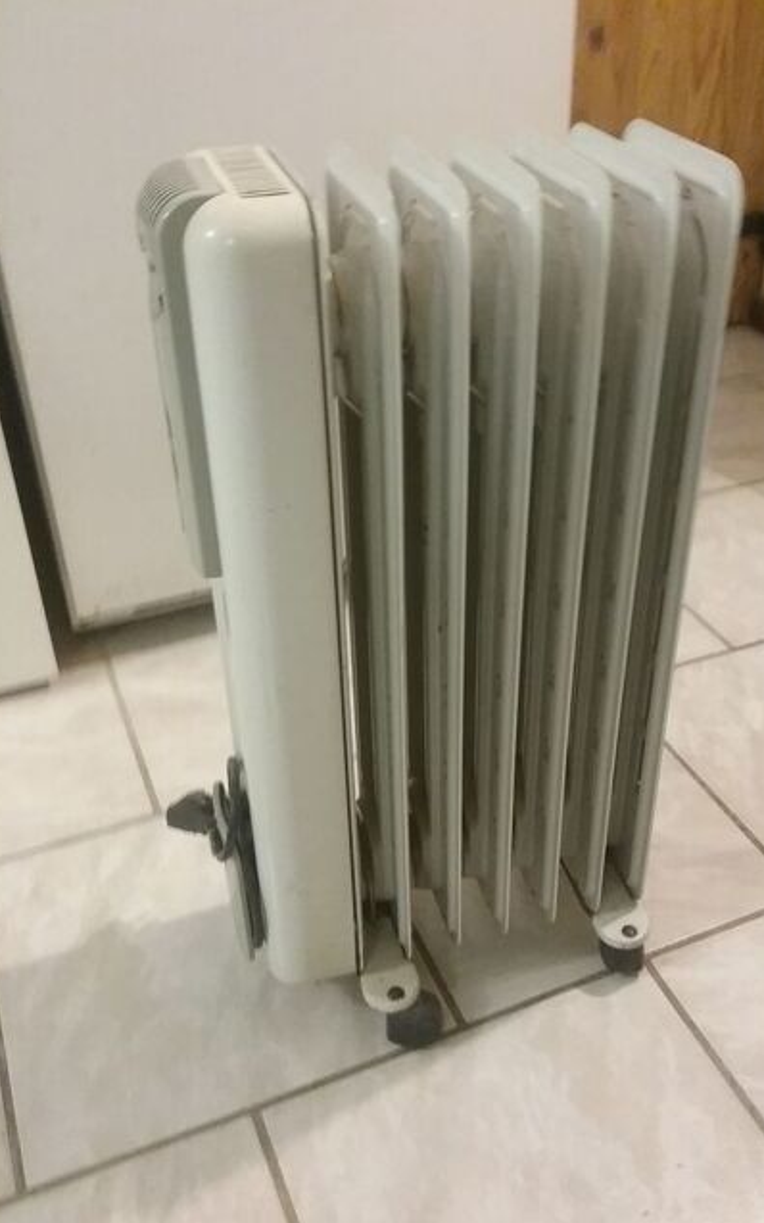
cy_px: 611
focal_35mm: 33
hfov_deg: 38.2
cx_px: 447
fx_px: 1100
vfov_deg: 58.1
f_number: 2.2
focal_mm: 3.3
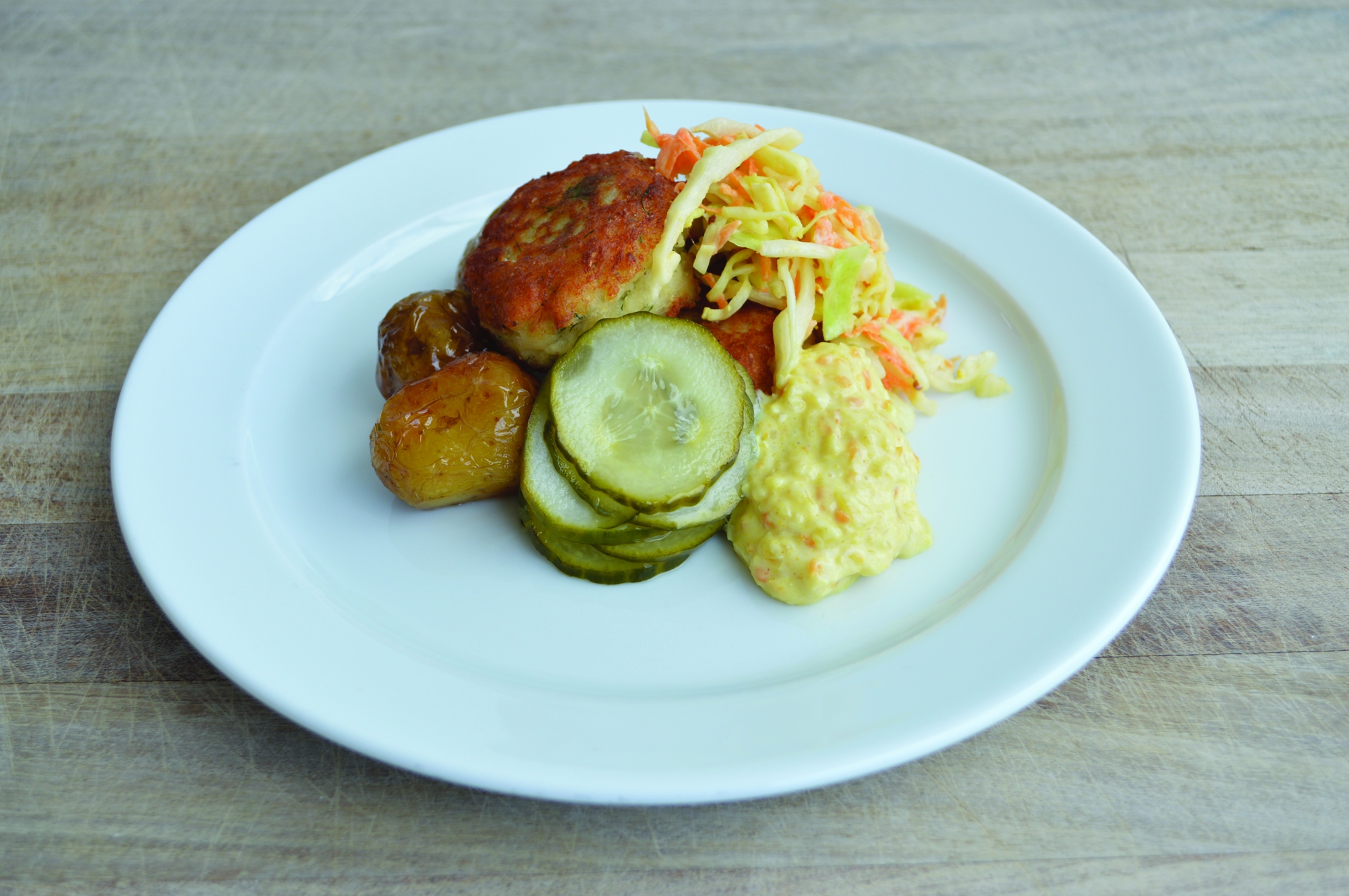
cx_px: 674
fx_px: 1460
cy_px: 448
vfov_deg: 34.2
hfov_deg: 49.6
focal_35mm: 39
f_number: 5
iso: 100
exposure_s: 1/80
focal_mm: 26
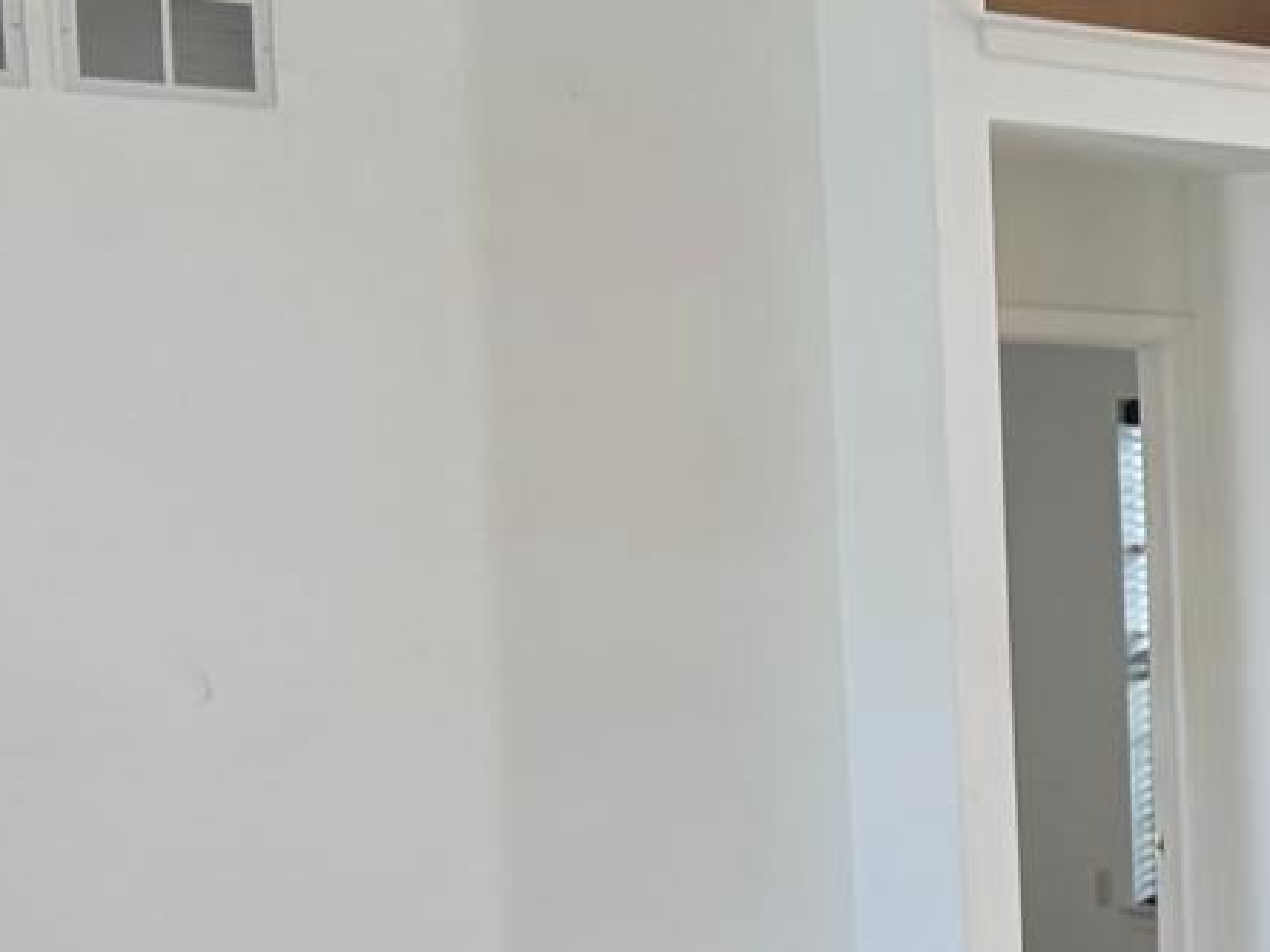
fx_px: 4071
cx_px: 2554
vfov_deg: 13.2
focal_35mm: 111
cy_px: 941
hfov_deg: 14.6
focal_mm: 6.76
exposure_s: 1/120
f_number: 1.78
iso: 160
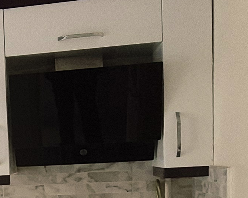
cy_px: 207
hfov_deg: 22.6
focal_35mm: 76
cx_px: -69
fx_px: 558
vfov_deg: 19.5
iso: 160
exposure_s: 1/50
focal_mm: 1.74
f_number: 2.2
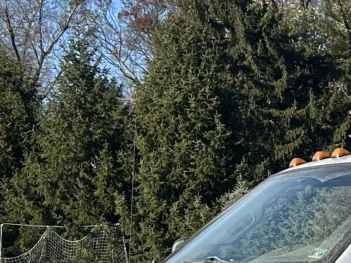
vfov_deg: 10.7
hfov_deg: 12.3
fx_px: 1399
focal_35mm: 138
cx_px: 738
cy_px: 199
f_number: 1.5
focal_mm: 5.7
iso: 50
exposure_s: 1/2353
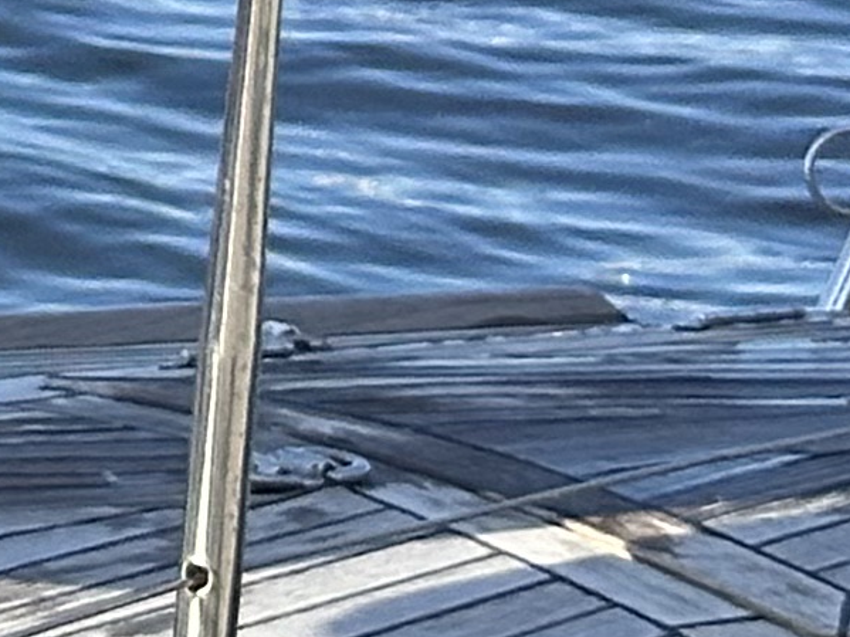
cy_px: -1231
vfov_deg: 4.4
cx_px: -1947
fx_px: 7930
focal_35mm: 323
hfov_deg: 5.6
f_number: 1.78
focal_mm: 6.86
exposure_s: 1/2358
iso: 64
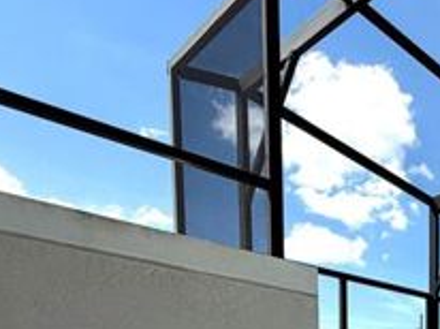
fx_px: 609
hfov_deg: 31.2
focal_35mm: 48
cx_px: 565
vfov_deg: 23.8
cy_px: 496
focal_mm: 2.22
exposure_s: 1/770
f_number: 2.2
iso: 20
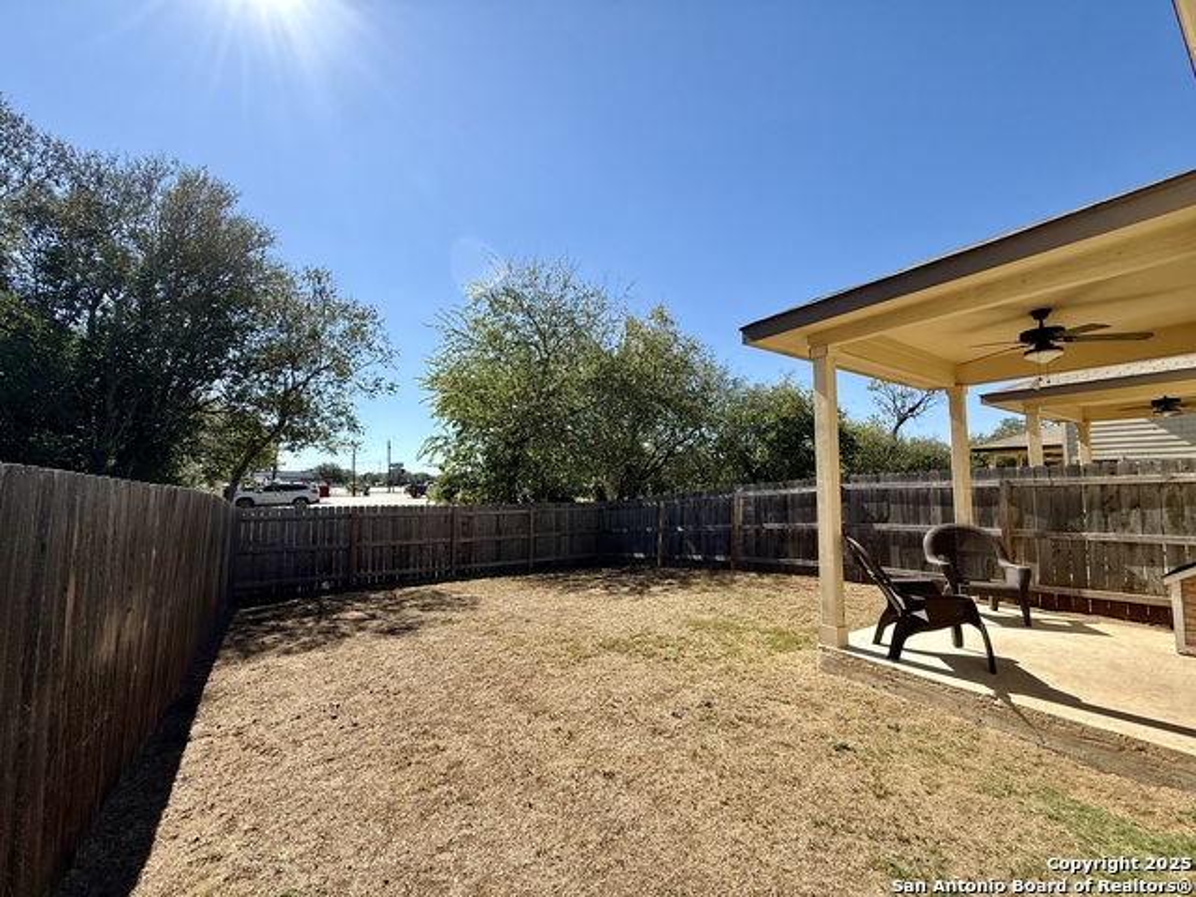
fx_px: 484
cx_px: 598
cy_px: 448
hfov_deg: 102.1
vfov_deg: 85.7
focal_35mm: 14
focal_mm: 2.22
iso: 50
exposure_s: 1/1656
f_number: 2.2
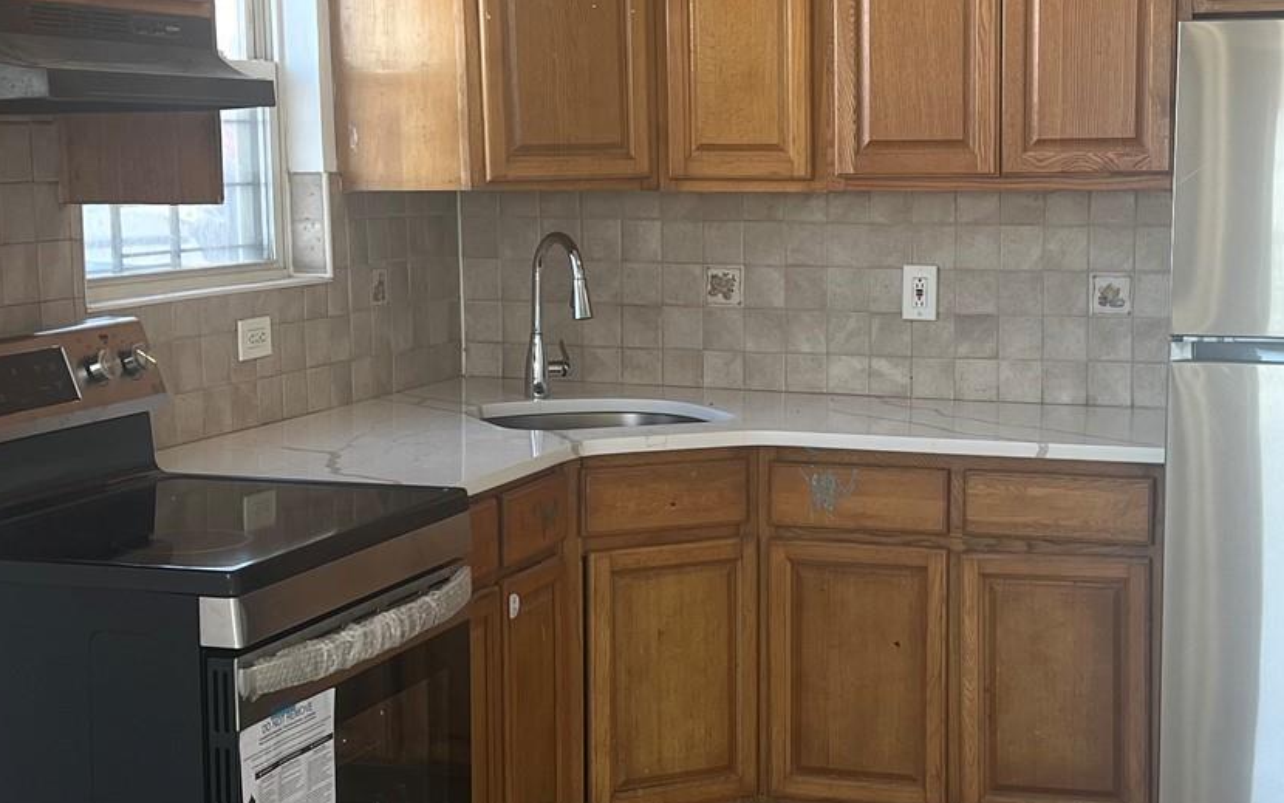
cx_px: 801
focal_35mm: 68
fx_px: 2380
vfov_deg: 19.1
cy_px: 467
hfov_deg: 30.1
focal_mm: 5.7
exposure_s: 1/121
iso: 50
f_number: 1.5
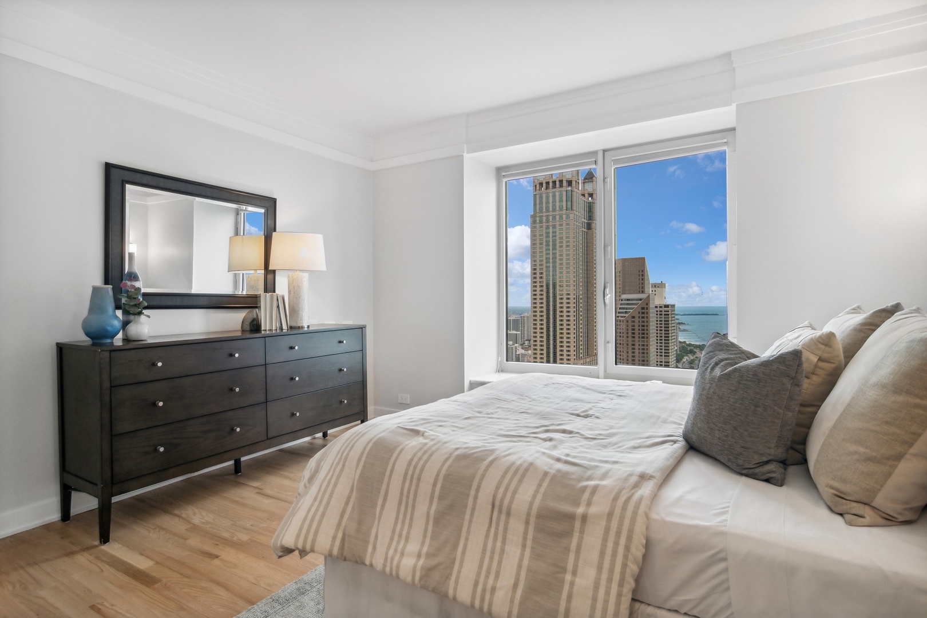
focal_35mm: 18
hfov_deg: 90.0
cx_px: 464
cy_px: 309
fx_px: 463
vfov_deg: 67.4
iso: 200
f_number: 8
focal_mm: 12
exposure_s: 1/80
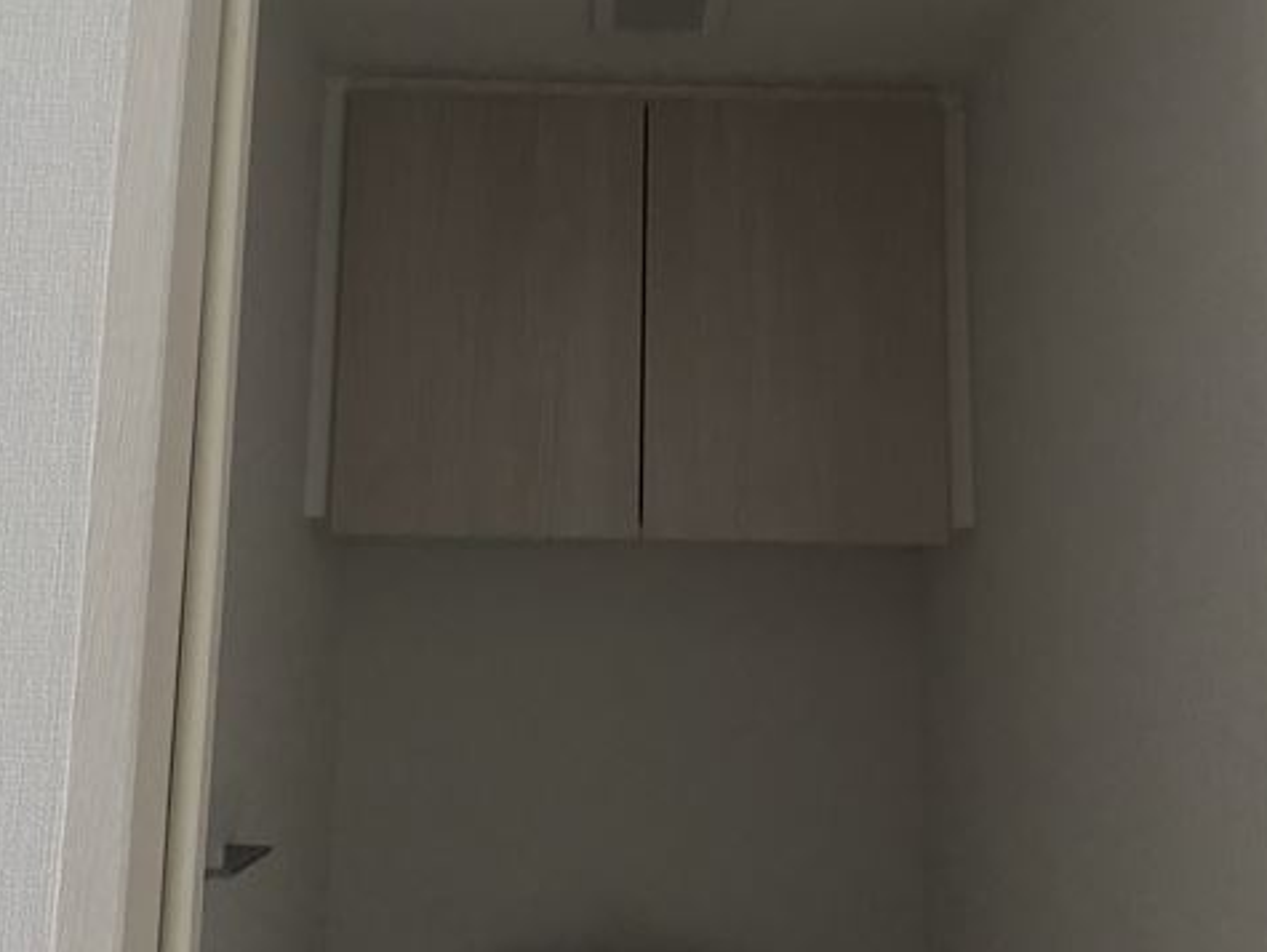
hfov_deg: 52.6
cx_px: 624
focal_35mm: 35
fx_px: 1282
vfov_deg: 40.7
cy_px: 464
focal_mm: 4.25
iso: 1000
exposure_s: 1/29
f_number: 1.8
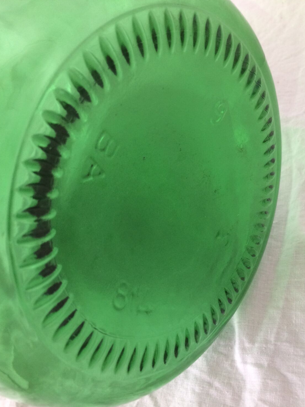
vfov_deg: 56.7
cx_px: 164
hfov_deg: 44.1
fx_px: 376
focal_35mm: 32
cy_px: 222
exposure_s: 1/33
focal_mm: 4.15
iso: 80
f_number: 2.2
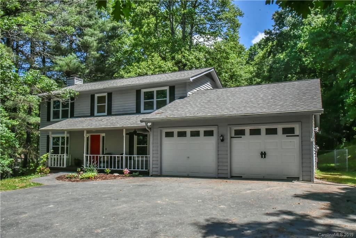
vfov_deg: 43.6
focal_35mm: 30
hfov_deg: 61.9
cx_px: 178
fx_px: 297
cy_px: 119
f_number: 22
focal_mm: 30
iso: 4000
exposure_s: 1/500
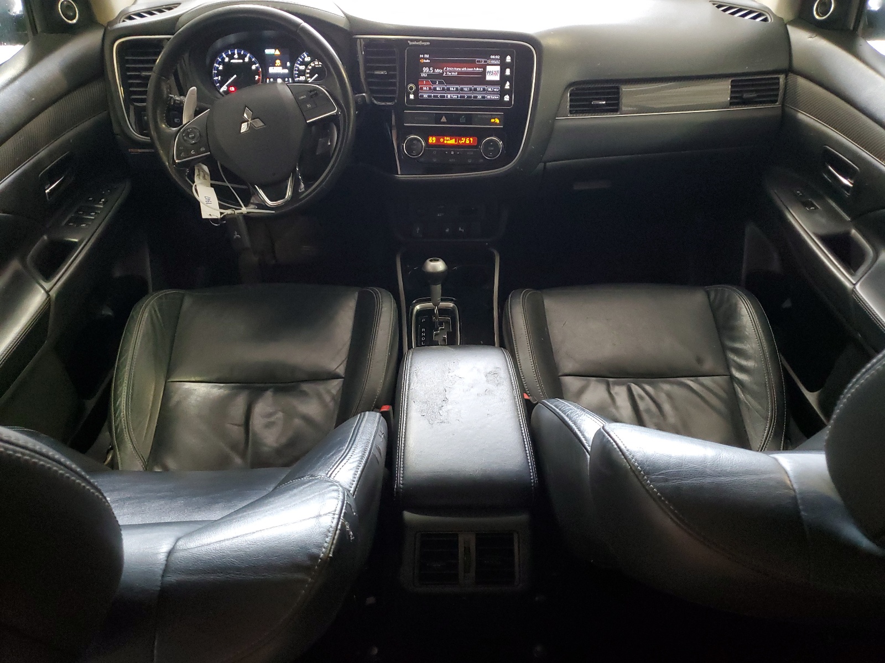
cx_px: 442
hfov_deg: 67.3
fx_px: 665
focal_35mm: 26
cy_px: 332
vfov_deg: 53.1
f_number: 1.5
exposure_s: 1/30
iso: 340
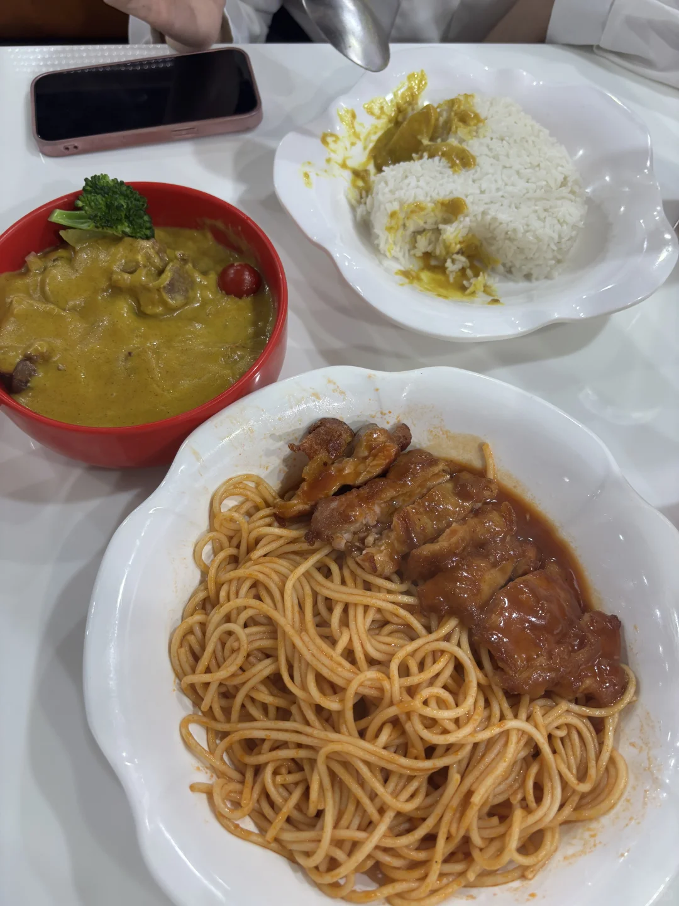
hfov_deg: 53.1
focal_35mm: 26
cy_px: 453
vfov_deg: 67.3
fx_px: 680
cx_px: 340
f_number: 1.6
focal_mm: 5.96
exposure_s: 1/49
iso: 100
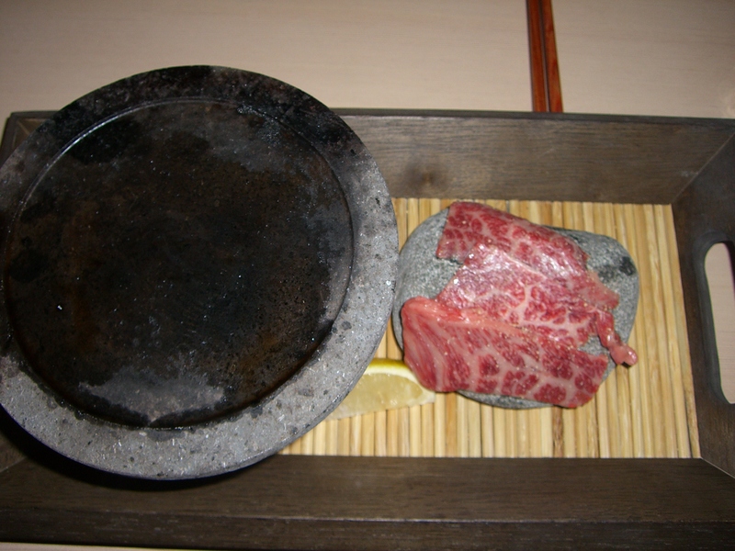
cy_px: 276
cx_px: 368
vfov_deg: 37.7
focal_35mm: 38
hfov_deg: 49.0
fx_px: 807
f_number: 2.7
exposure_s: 1/60
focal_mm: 6.2
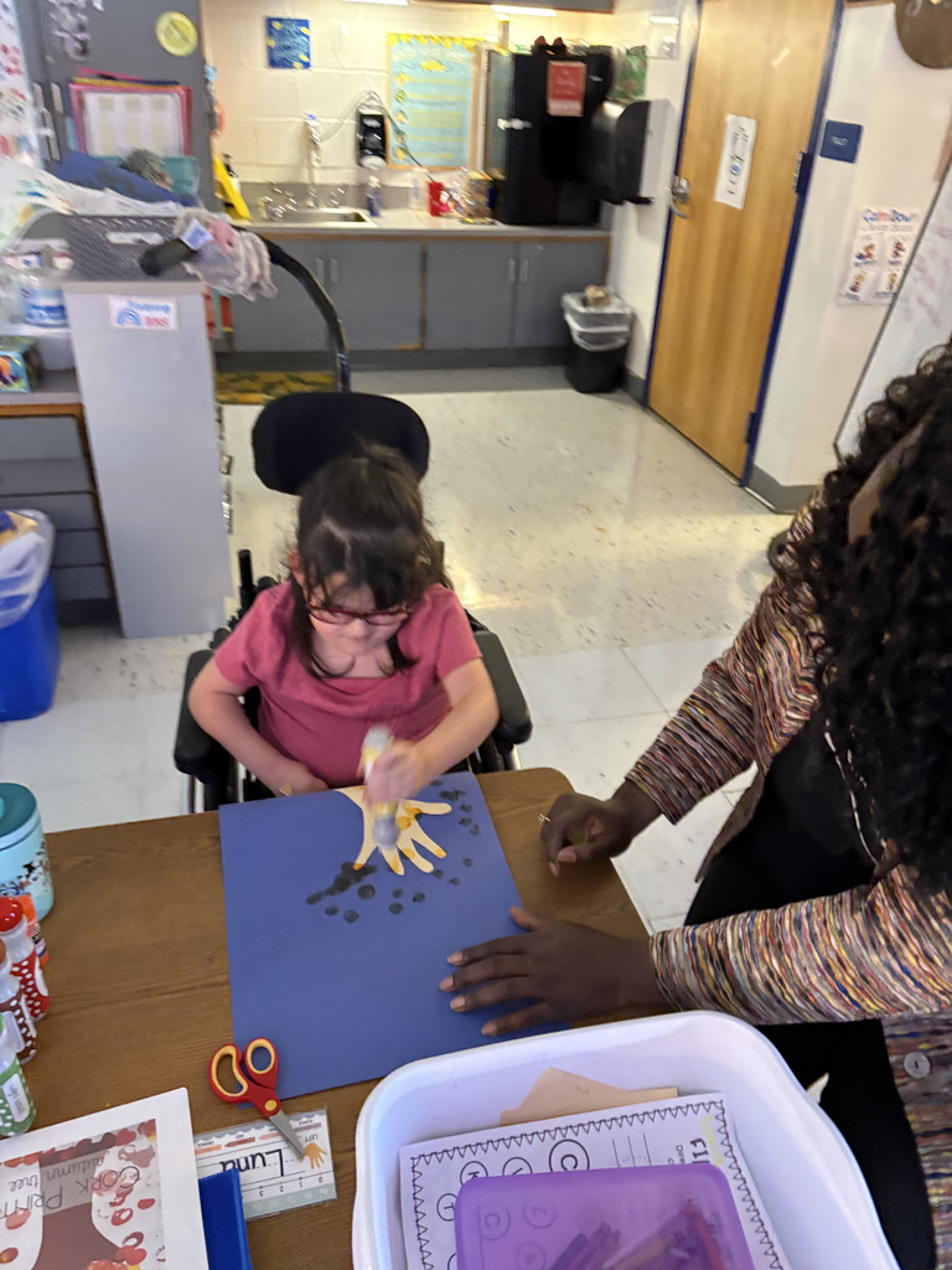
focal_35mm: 26
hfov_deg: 53.1
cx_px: 476
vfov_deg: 67.3
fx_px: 953
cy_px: 635
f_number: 1.6
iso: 640
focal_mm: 5.96
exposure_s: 1/30
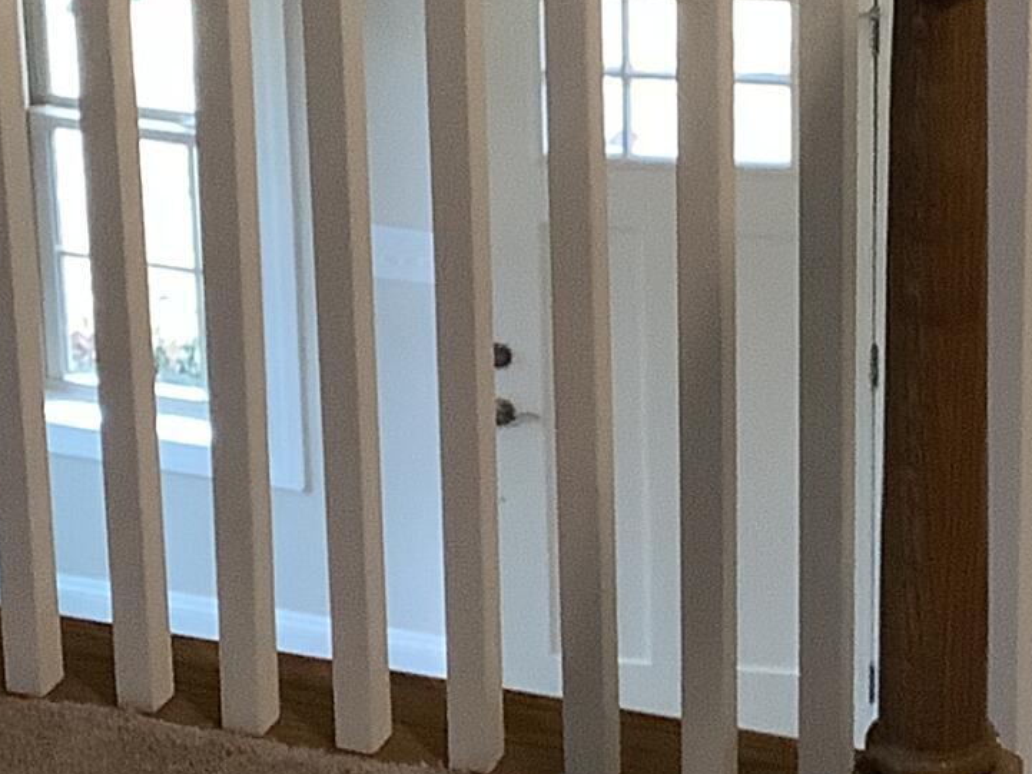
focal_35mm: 129
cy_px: 23
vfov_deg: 11.4
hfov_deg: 15.1
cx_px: 887
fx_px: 3846
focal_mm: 3.3
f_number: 2.4
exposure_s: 1/60
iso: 250
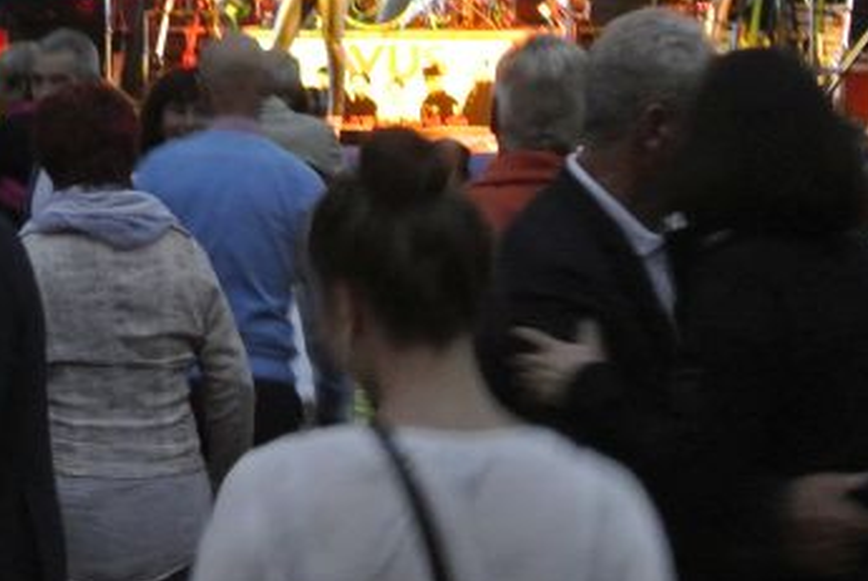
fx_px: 2825
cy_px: 15
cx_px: 53
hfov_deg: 17.2
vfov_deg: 11.6
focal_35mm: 117
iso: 1400
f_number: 4.2
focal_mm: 15.7
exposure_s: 1/15
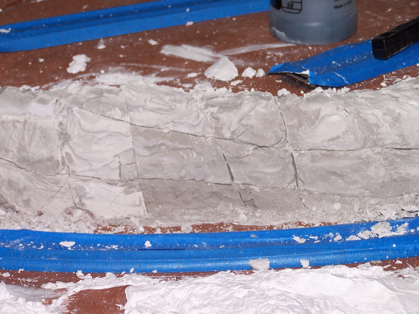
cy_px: 157
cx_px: 210
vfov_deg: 14.1
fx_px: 1271
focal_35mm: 105
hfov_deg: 18.7
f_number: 3.2
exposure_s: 1/90
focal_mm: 17.5
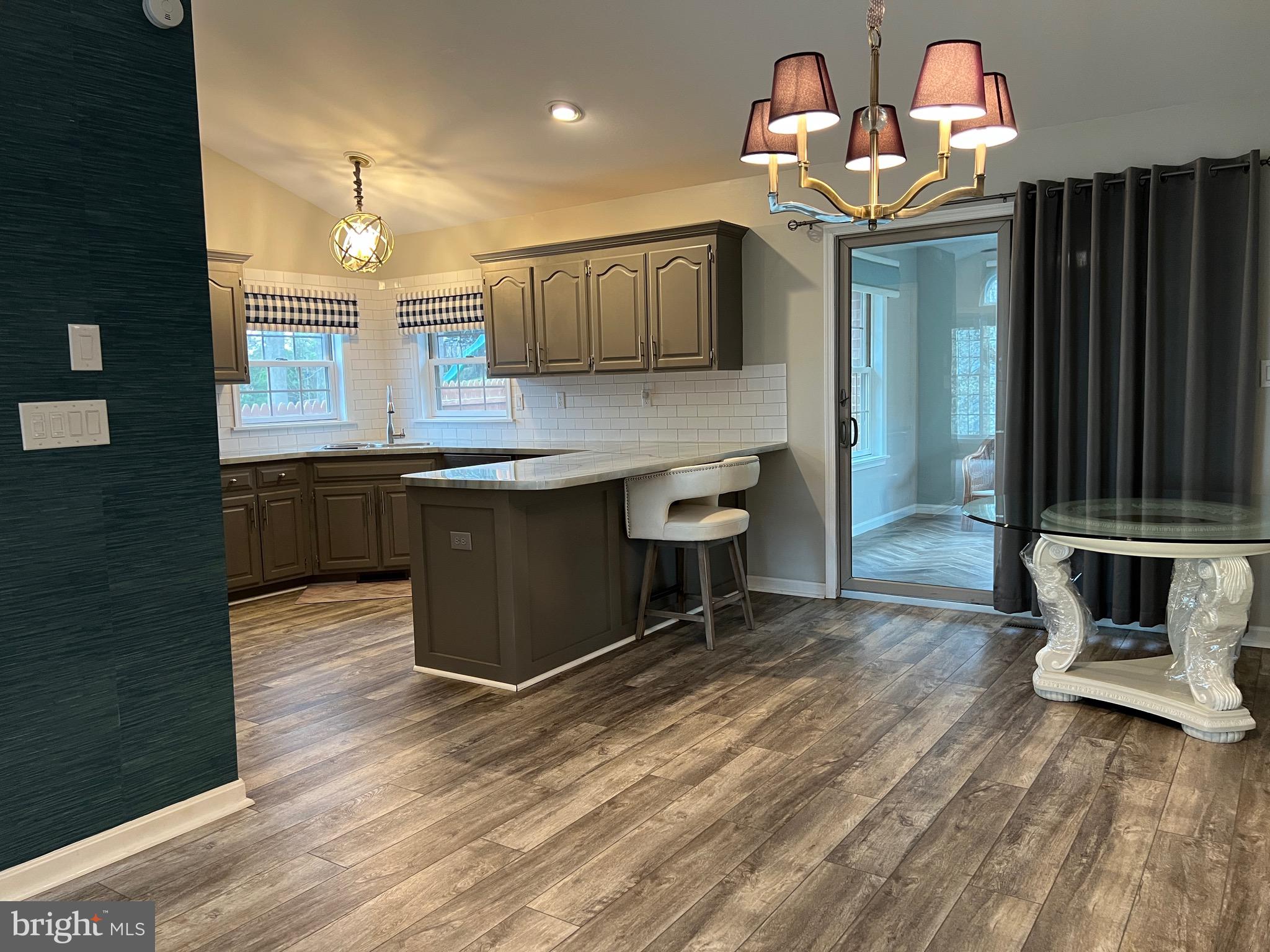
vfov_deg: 53.1
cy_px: 476
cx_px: 635
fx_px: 954
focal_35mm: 26
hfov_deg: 67.3
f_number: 1.5
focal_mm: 5.7
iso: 250
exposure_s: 1/60
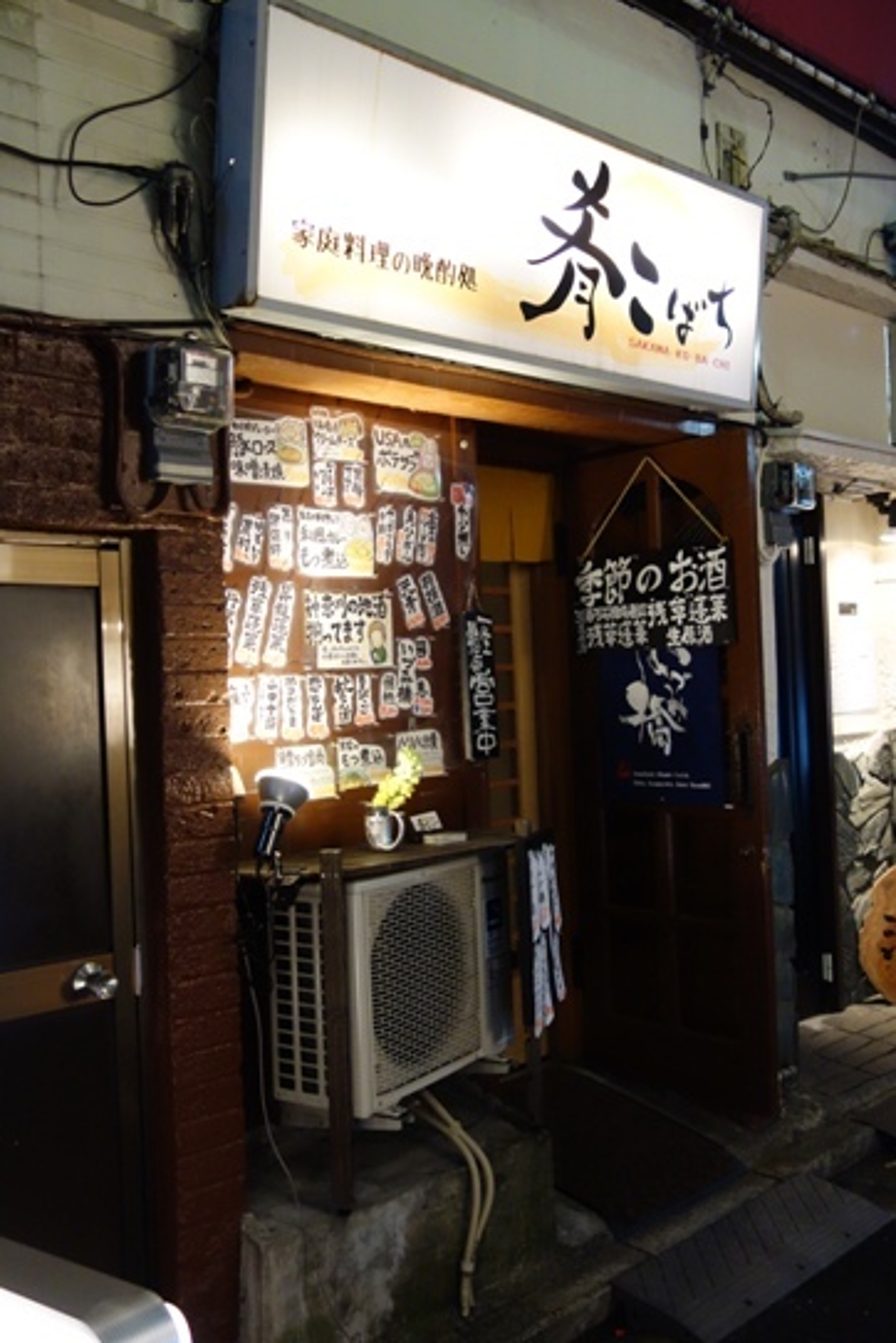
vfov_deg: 57.2
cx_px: 410
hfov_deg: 39.9
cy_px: 670
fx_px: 1232
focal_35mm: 33
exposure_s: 1/100
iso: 800
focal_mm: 10.4
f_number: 1.8
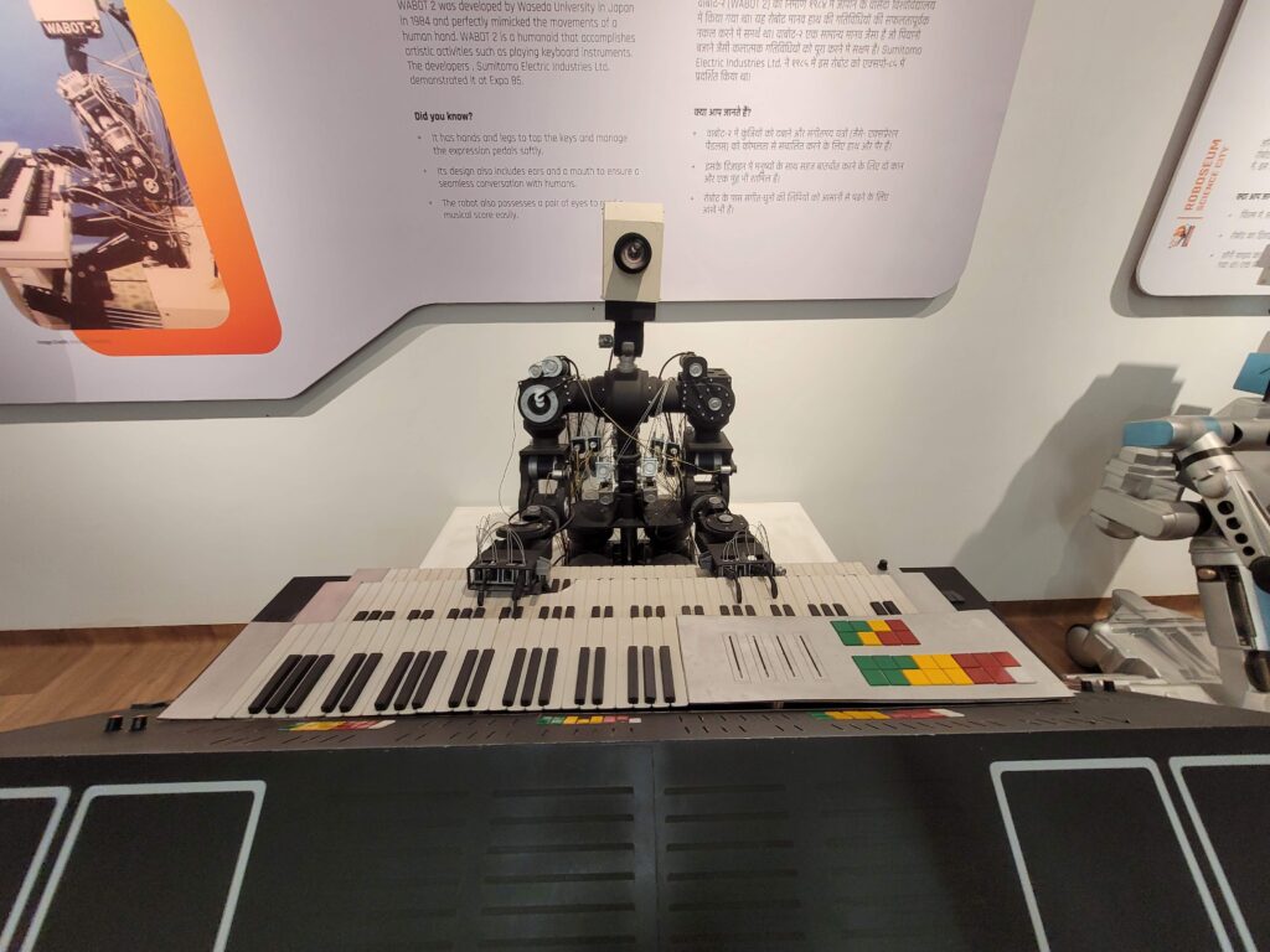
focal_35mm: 13
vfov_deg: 89.9
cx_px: 635
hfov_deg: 106.2
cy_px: 476
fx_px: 477
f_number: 2.2
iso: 100
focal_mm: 1.74
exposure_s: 1/50
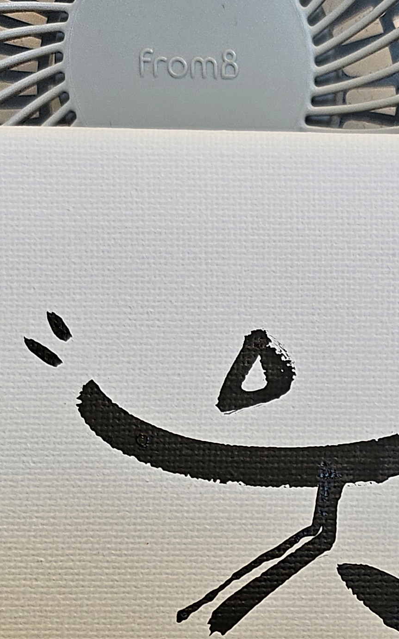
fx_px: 1288
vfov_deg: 26.1
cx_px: 430
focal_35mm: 74
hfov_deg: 17.1
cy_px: 667
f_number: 1.8
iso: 50
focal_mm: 5
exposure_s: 1/120
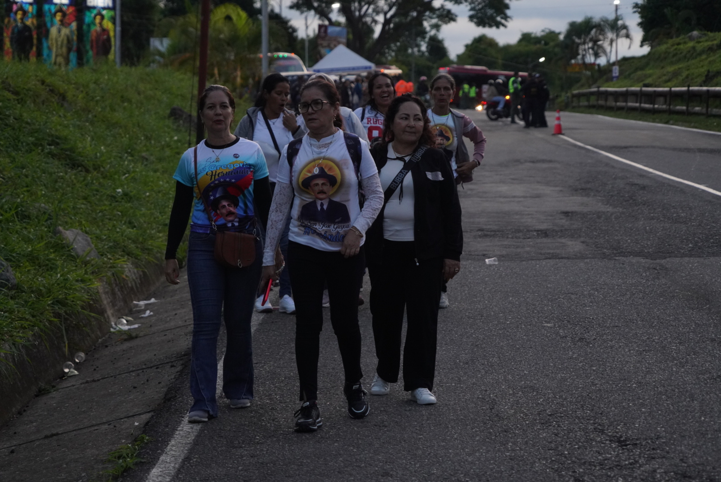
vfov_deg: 12.1
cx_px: 360
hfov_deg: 18.1
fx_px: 2265
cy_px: 241
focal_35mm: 113
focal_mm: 113
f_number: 6.3
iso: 2500
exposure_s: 1/500
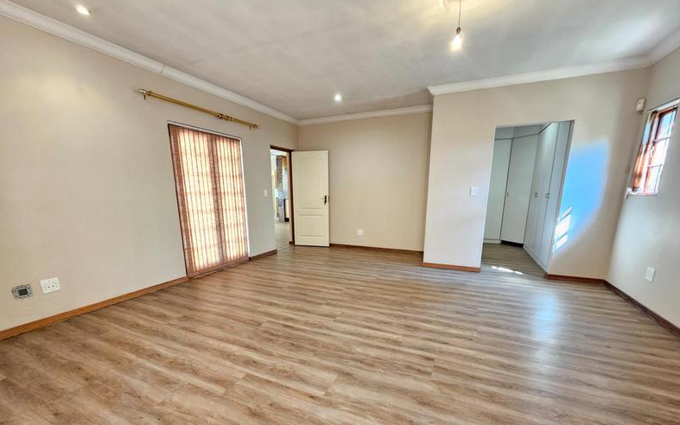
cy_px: 255
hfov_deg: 105.3
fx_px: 259
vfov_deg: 77.8
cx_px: 336
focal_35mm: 14
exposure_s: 1/33
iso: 500
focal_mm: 2.2
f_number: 2.2
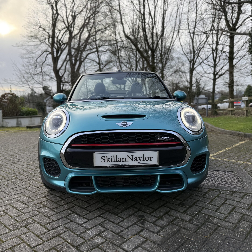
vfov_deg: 55.6
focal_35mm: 29
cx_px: 116
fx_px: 239
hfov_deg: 55.6
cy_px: 127
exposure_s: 1/931
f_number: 1.78
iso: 100
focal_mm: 6.76
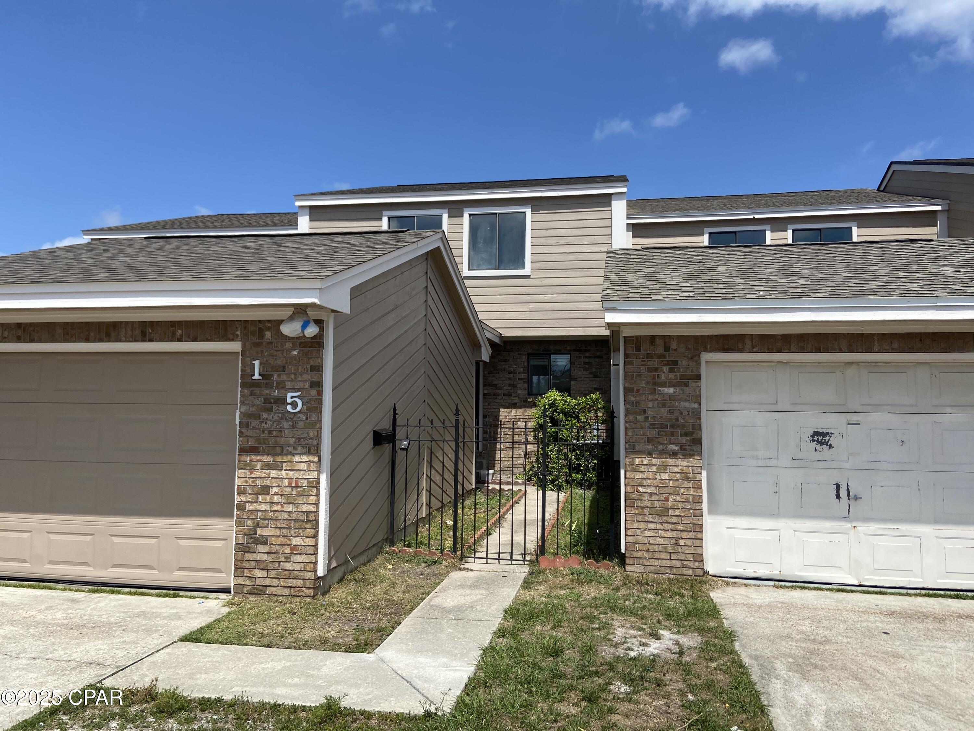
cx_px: 487
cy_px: 366
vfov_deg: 53.1
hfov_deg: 67.3
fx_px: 732
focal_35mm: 26
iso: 32
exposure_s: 1/4132
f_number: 1.8
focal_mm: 4.25
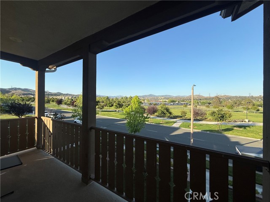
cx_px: 135
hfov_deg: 102.1
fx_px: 109
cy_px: 101
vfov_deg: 85.7
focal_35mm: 14
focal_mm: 2.22
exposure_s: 1/1087
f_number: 2.2
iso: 50
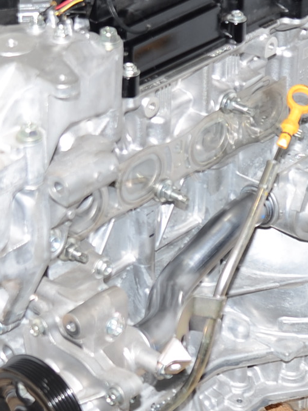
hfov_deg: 11.8
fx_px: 1495
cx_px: 115
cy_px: 215
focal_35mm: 126
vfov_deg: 15.6
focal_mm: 24
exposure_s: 1/125
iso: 100
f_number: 4
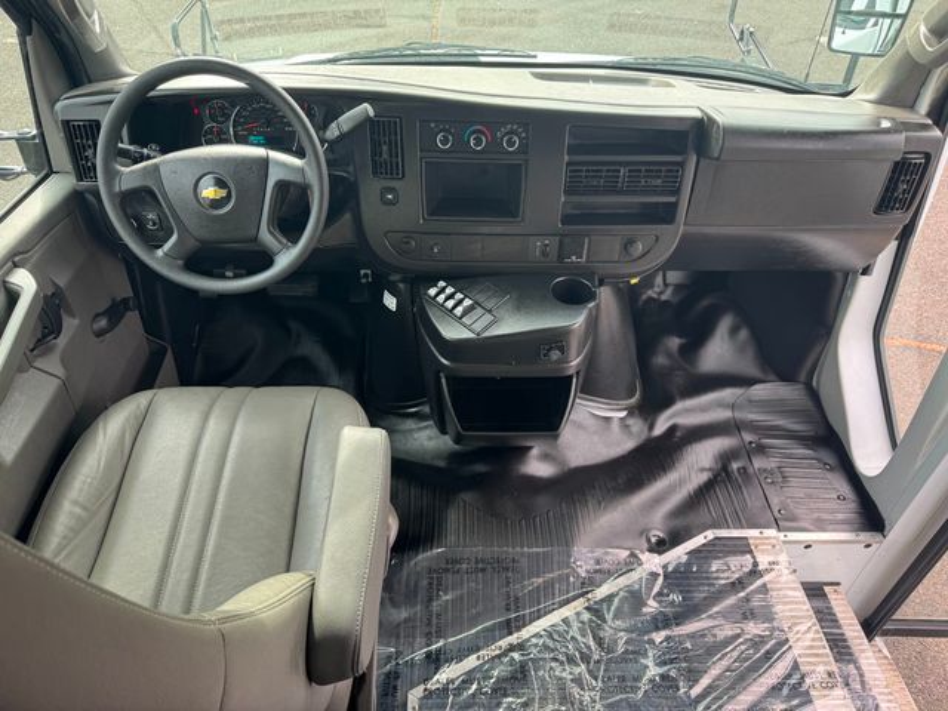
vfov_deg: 56.8
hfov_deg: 71.6
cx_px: 474
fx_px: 657
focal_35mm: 24
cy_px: 356
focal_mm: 6.76
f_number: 1.78
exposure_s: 1/121
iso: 80
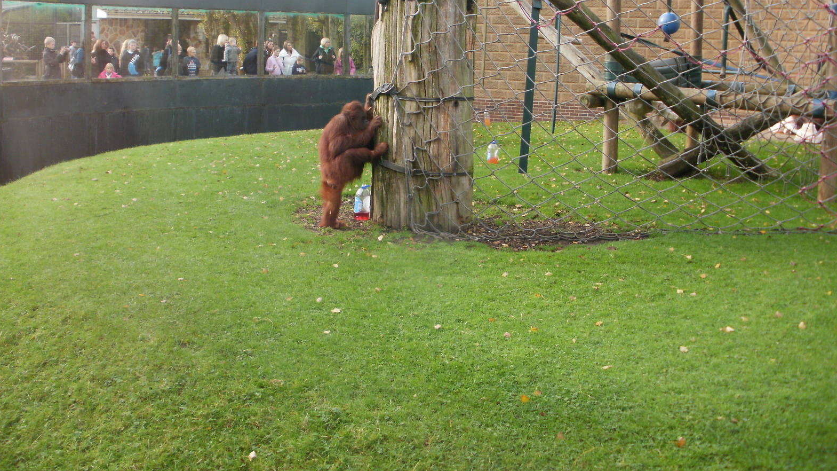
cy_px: 166
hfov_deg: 50.5
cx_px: 422
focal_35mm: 40
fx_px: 888
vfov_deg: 29.5
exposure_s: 1/125
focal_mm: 6.3
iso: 100
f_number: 3.5
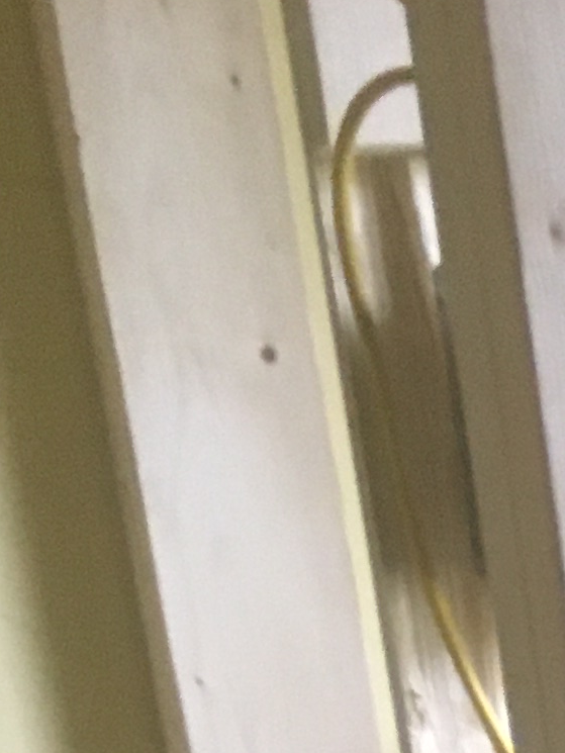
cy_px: 1943
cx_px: 1430
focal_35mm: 157
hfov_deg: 8.5
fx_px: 3416
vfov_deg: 10.4
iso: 100
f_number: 2.2
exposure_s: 1/30
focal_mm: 4.15
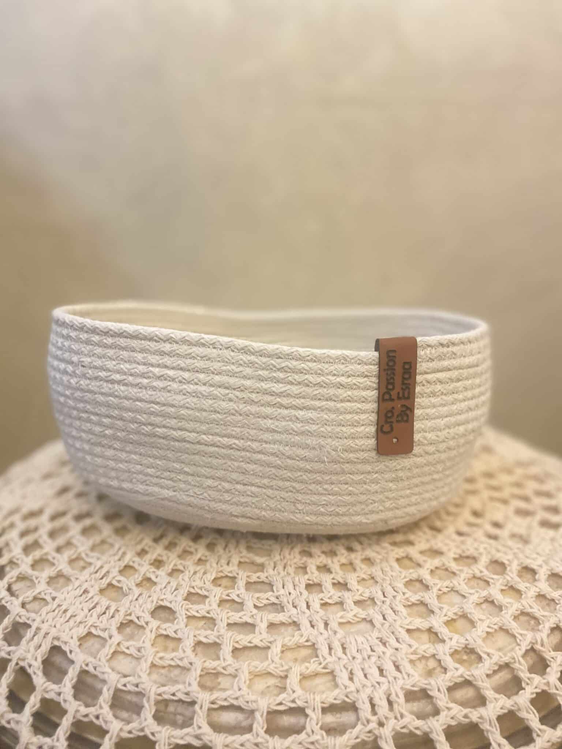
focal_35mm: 26
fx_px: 563
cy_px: 374
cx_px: 281
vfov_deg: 67.3
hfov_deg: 53.1
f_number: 1.8
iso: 500
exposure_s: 1/50
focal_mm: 4.25
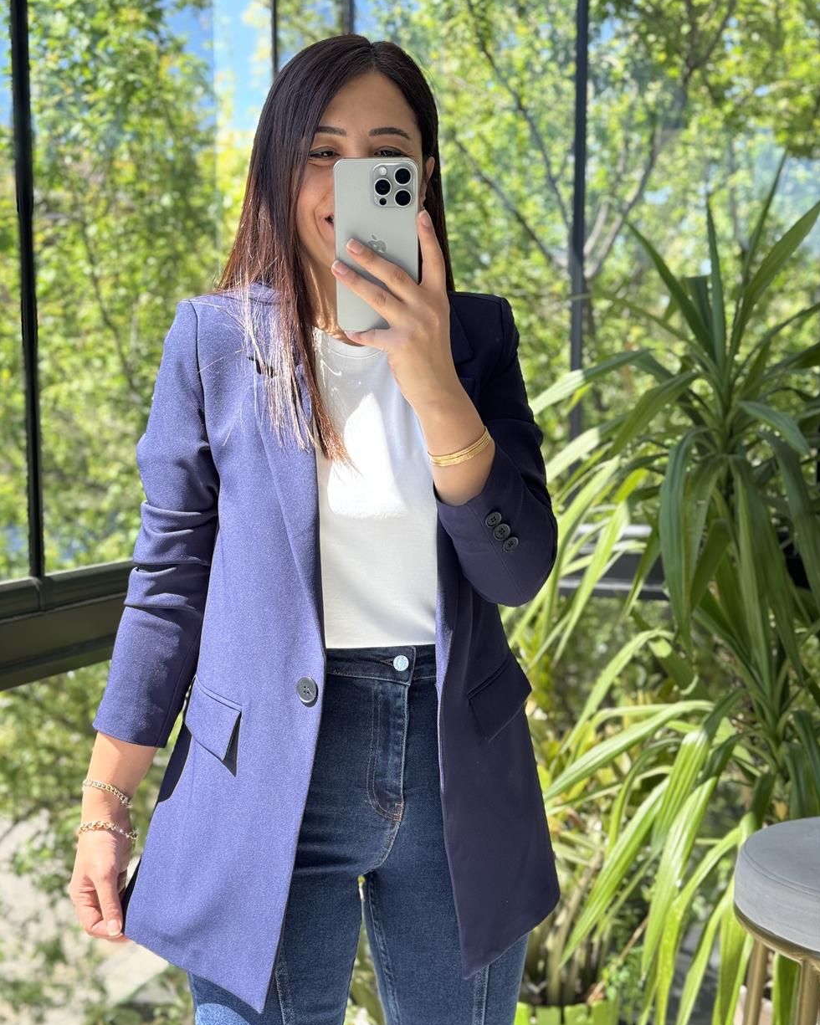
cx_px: 404
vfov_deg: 36.6
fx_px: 1547
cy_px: 548
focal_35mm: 51
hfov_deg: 29.7
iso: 64
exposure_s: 1/224
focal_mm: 6.76
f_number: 1.78
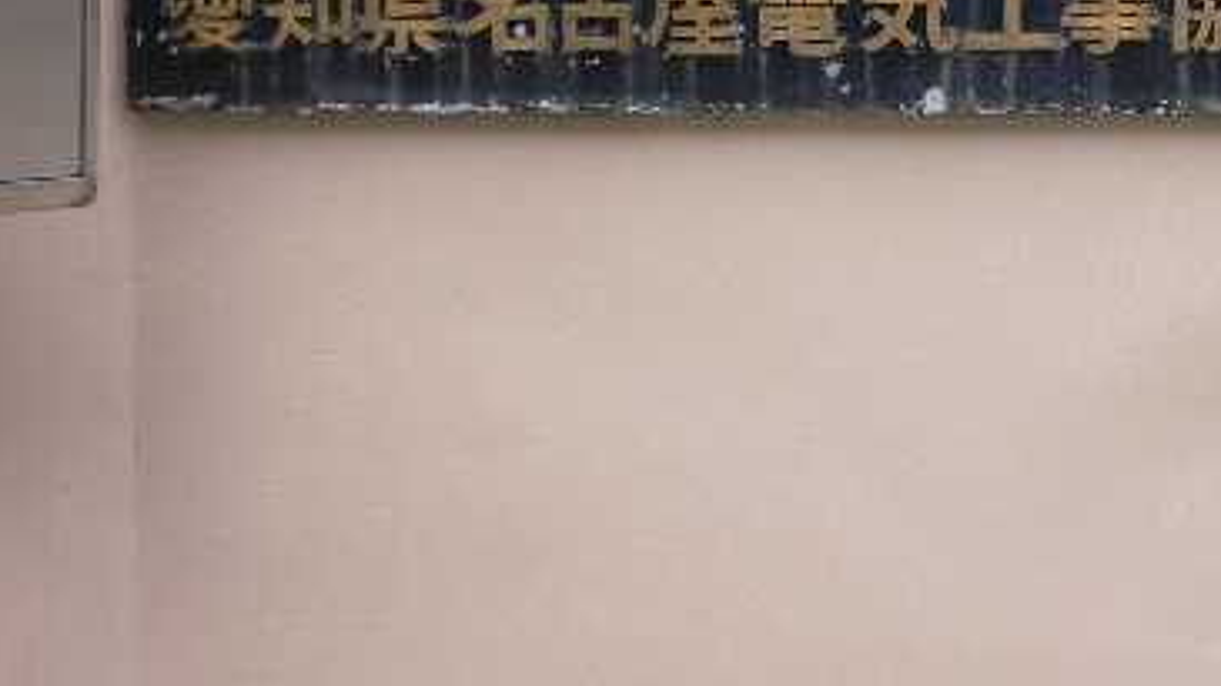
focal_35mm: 126
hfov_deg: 16.8
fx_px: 4078
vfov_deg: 9.5
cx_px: 1060
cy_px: -60
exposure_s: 1/320
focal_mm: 11
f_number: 4
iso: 80
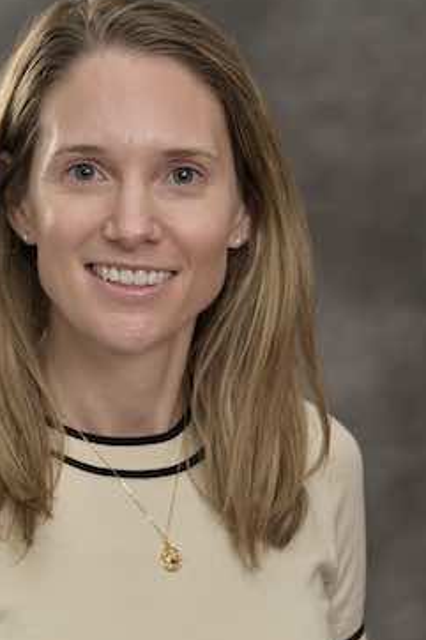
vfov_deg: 12.5
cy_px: 433
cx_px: 111
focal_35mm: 164
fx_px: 2914
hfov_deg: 8.4
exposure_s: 1/125
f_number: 6.3
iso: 125
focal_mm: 99
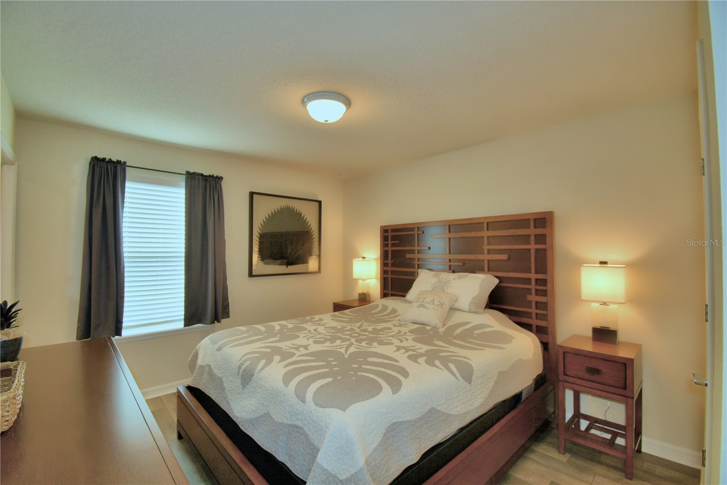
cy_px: 242
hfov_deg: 100.4
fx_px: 303
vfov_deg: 77.3
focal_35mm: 15
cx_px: 364
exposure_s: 1/60
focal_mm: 10
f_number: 4.5
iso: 180
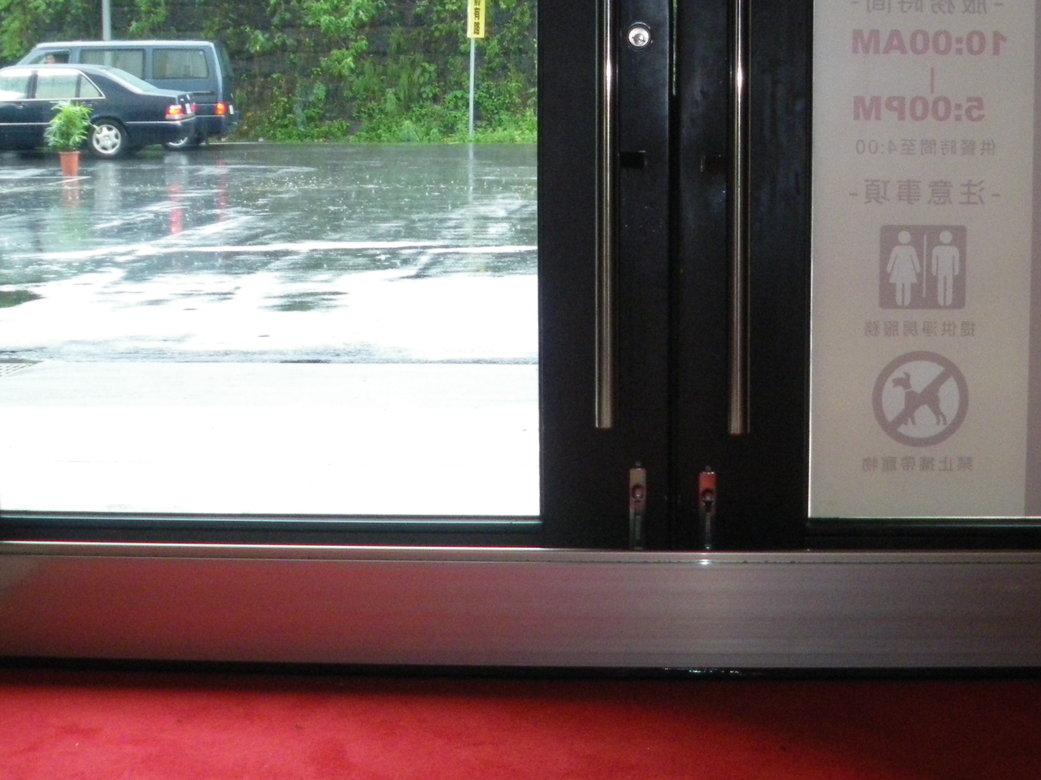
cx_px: 705
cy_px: 423
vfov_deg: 22.2
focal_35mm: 66
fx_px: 1985
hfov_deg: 29.2
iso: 400
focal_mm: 6.3
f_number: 3.5
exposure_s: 1/50
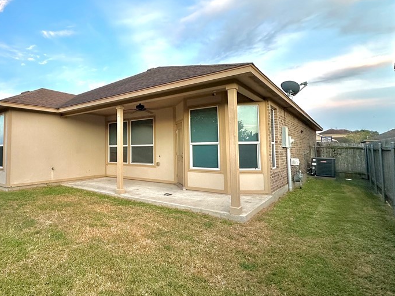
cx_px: 123
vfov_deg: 63.3
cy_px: 136
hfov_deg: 75.8
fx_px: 240
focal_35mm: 21
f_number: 2.2
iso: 200
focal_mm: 2.22
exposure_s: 1/99
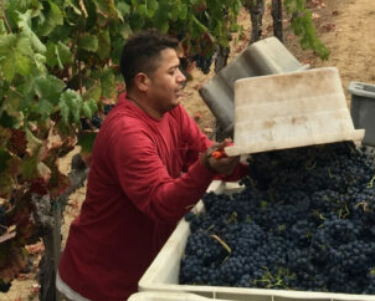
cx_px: 237
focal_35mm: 96
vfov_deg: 15.2
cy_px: -103
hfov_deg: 19.9
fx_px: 1066
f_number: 2.2
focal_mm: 4.15
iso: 32
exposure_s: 1/507
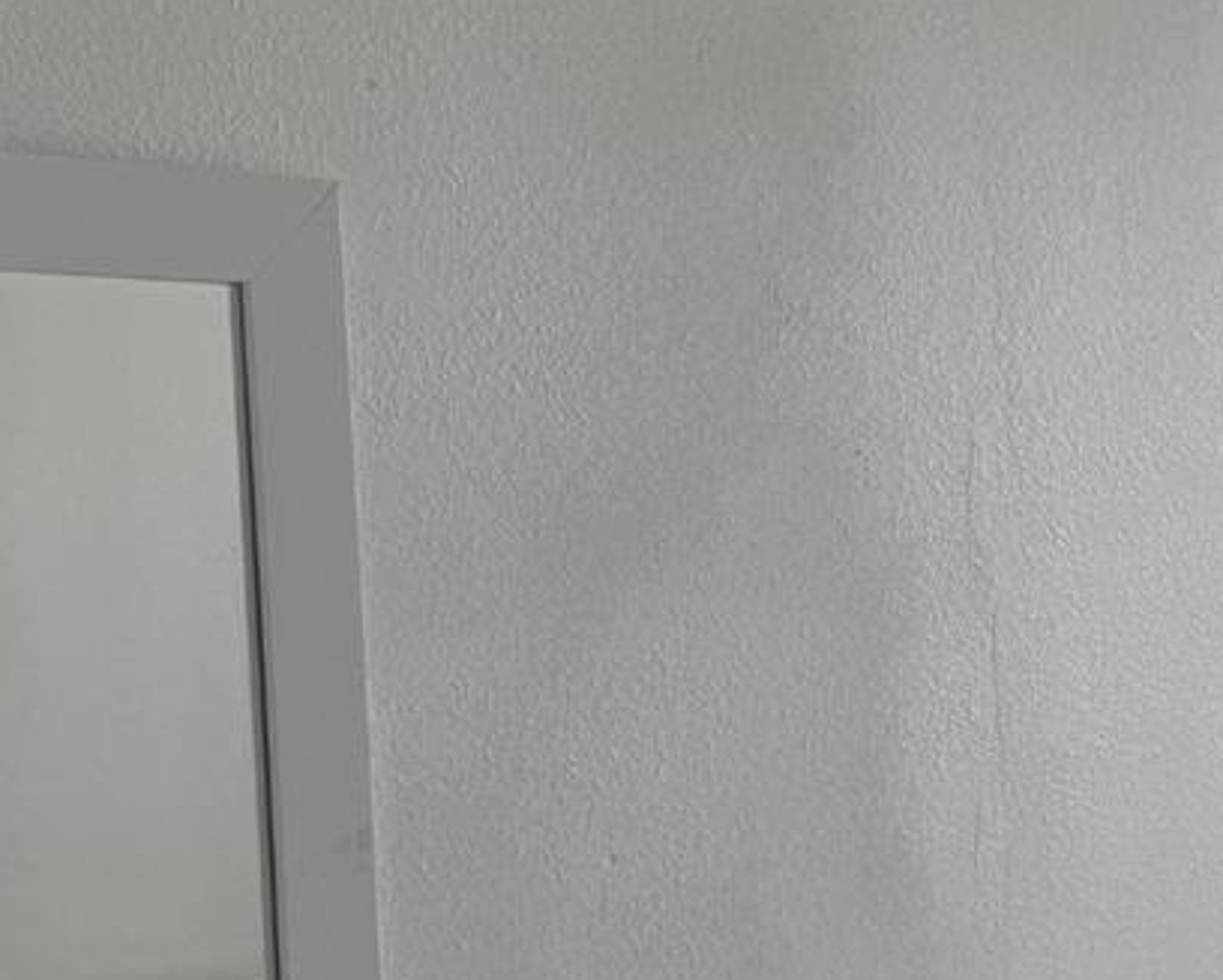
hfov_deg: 21.8
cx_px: 1078
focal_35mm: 86
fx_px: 3115
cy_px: 895
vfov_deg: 17.6
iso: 80
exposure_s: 1/588
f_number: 1.78
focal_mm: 6.76
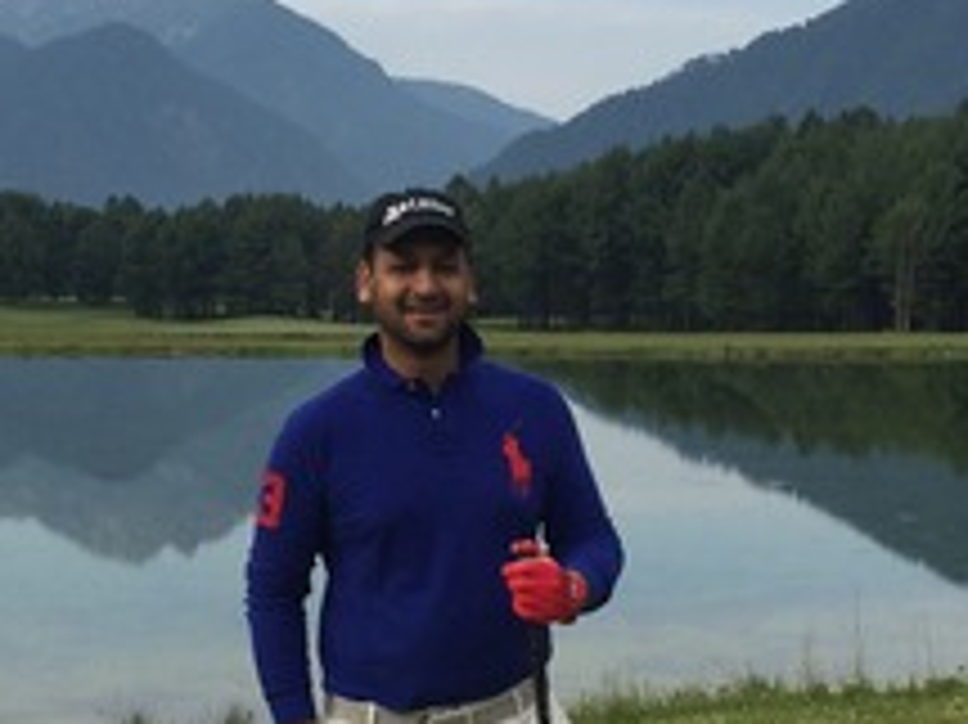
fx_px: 2264
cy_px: 342
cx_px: 468
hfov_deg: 24.1
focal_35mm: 81
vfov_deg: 18.2
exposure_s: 1/1319
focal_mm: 4.15
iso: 32
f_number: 2.2
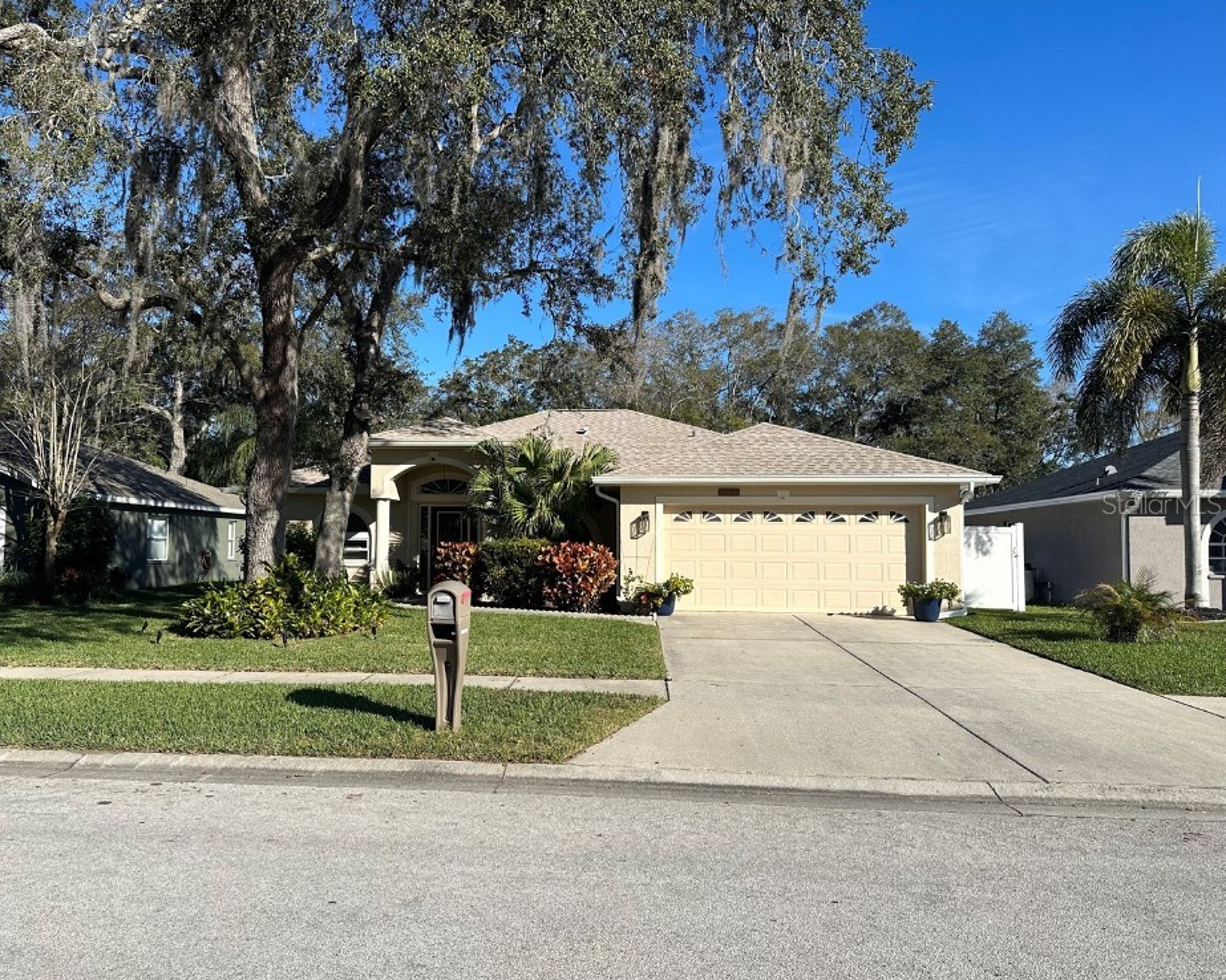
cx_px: 547
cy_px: 503
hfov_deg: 65.9
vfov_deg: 54.9
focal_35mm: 26
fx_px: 943
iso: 80
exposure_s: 1/5000
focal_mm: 6.86
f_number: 1.78
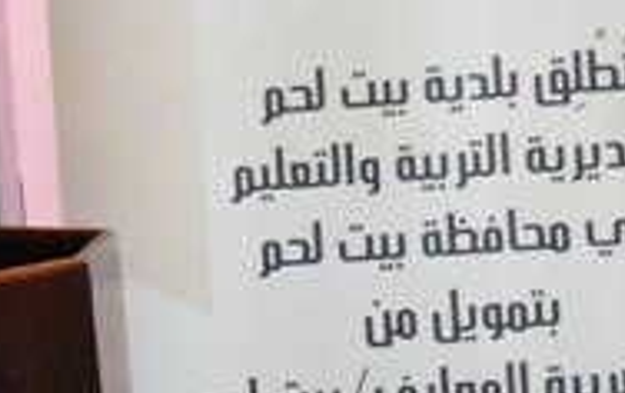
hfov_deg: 6.5
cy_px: 255
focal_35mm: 322
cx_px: 53
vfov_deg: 4.1
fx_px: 5491
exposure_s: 1/320
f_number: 9
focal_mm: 58
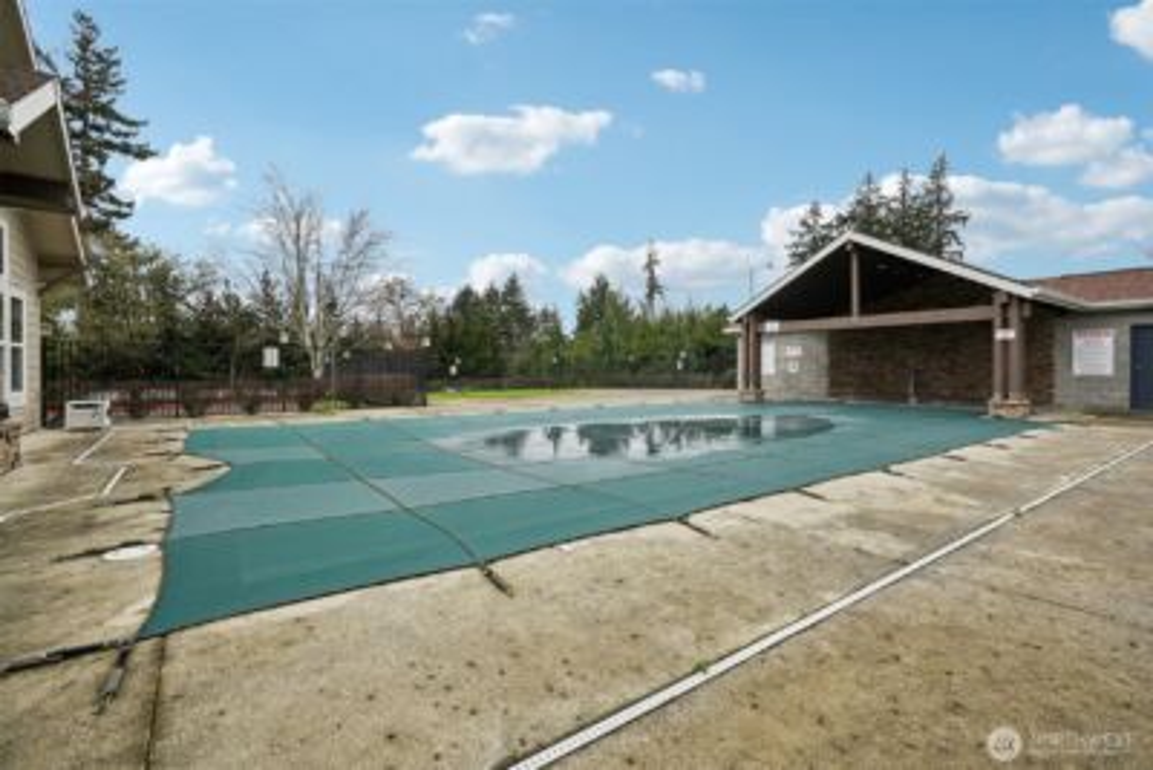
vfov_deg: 73.8
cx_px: 576
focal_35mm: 16
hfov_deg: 96.7
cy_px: 385
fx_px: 513
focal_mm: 16
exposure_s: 1/200
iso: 400
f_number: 8
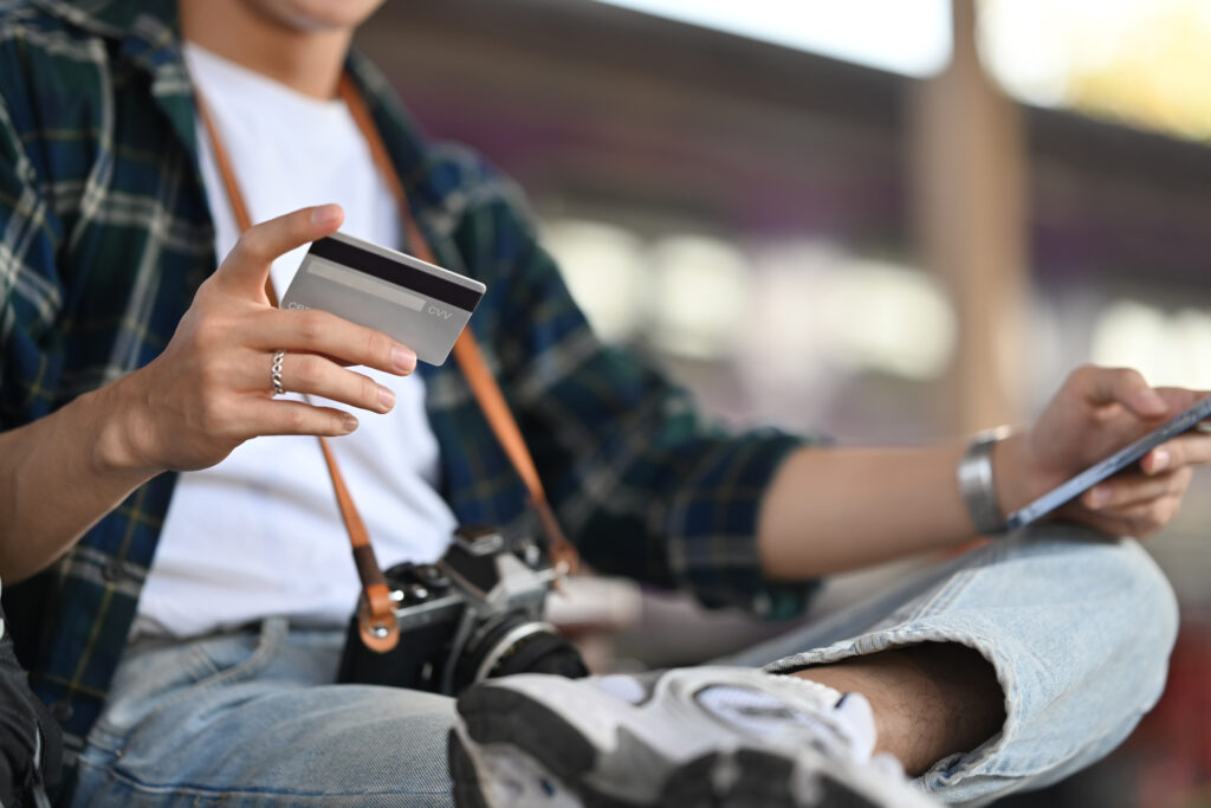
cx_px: 606
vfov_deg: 16.1
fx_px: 2860
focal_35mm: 85
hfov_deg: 23.9
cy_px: 404
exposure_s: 1/640
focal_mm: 85
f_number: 2
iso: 250
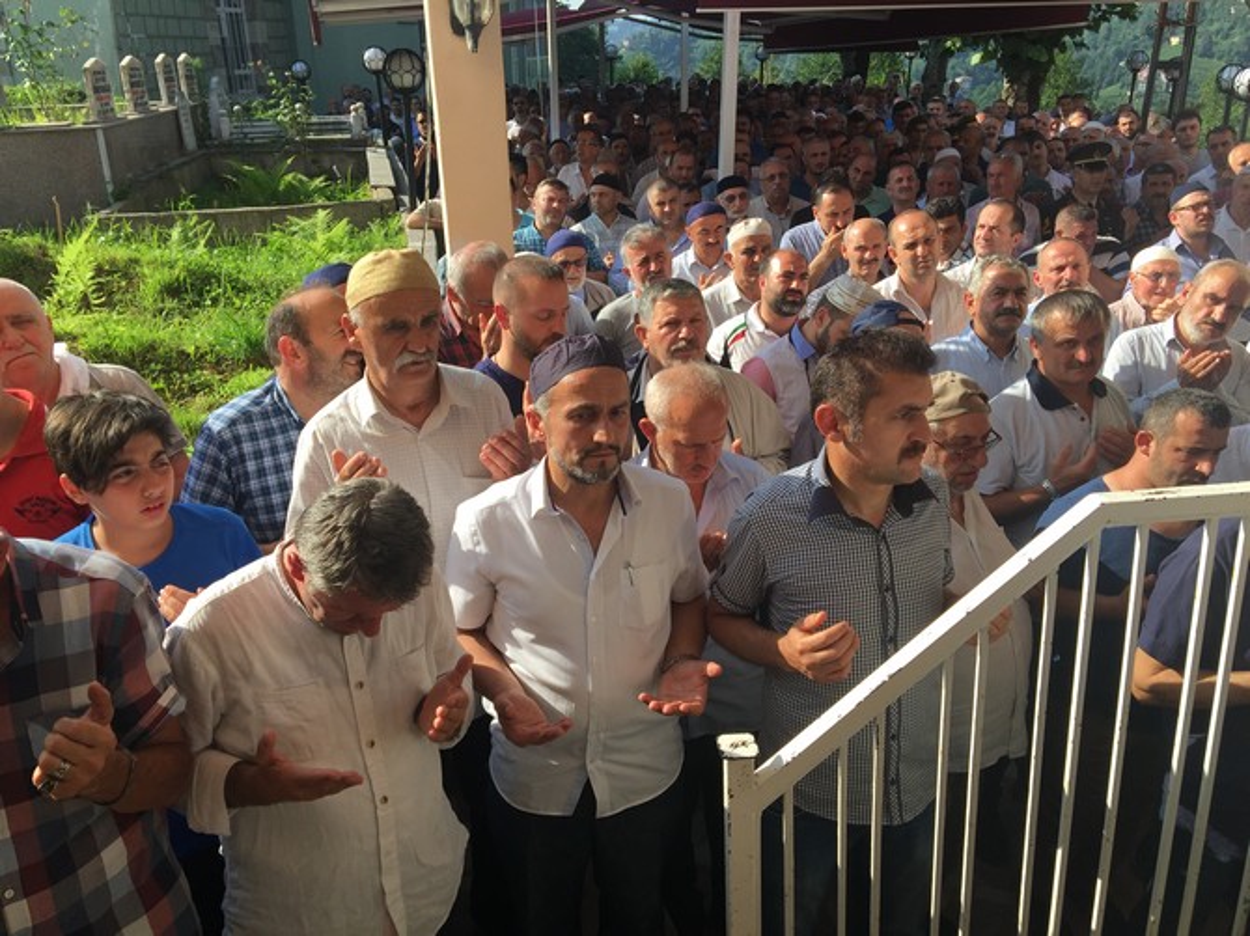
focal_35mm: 29
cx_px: 625
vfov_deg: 48.2
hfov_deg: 61.7
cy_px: 468
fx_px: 1047
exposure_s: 1/1014
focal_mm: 4.15
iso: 32
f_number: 2.2
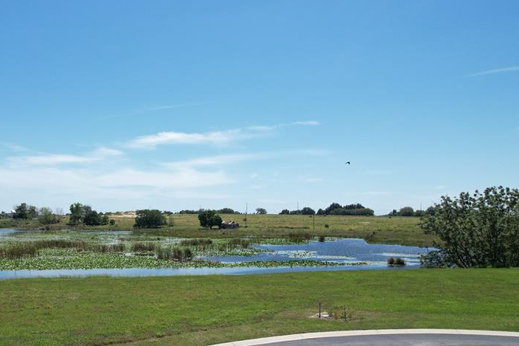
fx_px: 461
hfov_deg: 57.3
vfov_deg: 40.8
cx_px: 168
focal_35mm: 32
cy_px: 213
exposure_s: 1/2000
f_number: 2.8
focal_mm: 8.38
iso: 110
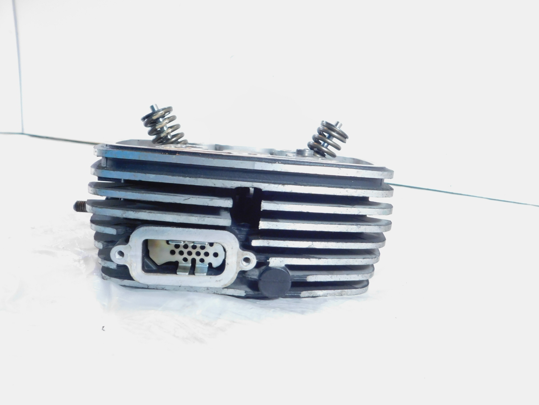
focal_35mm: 23
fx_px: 358
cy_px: 202
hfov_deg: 73.9
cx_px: 270
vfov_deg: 58.9
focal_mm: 4
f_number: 3
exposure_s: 1/30
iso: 320
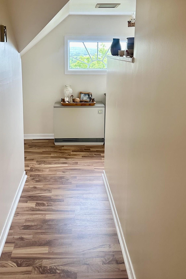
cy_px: 106
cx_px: 80
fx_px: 263
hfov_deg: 38.8
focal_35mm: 34
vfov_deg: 55.2
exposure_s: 1/120
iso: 200
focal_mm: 6.86
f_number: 1.78
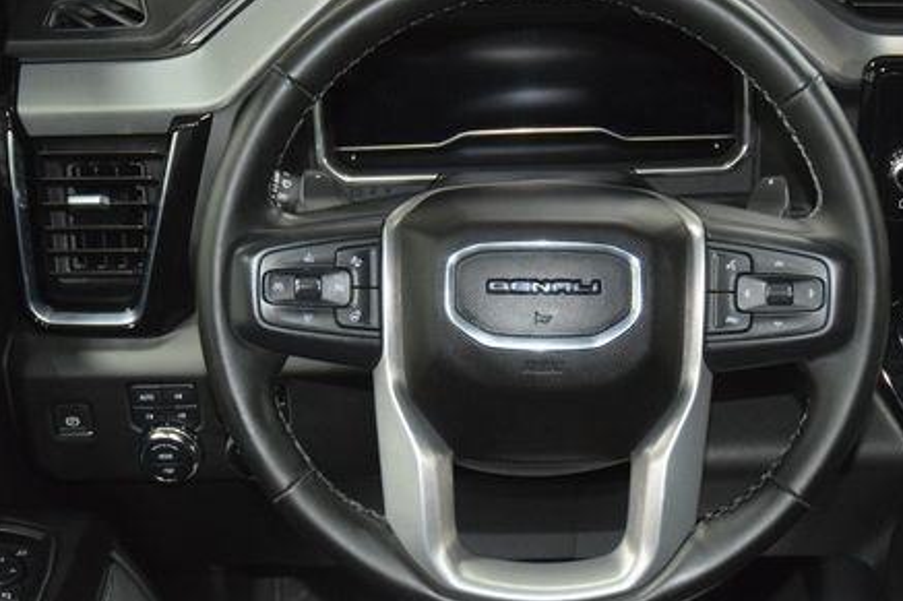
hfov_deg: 31.5
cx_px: 546
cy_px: 267
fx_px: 1598
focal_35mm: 64
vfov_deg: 21.3
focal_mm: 29
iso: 2800
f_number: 3.8
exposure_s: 1/40
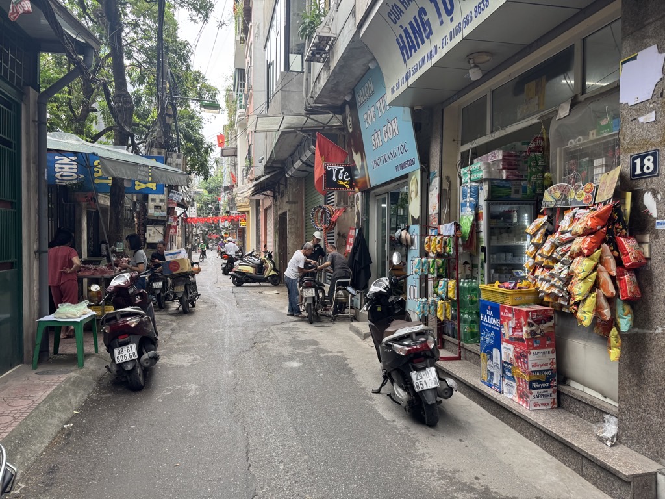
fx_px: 461
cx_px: 332
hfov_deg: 71.6
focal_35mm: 24
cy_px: 250
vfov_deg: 56.8
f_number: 1.78
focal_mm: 6.76
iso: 64
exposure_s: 1/262
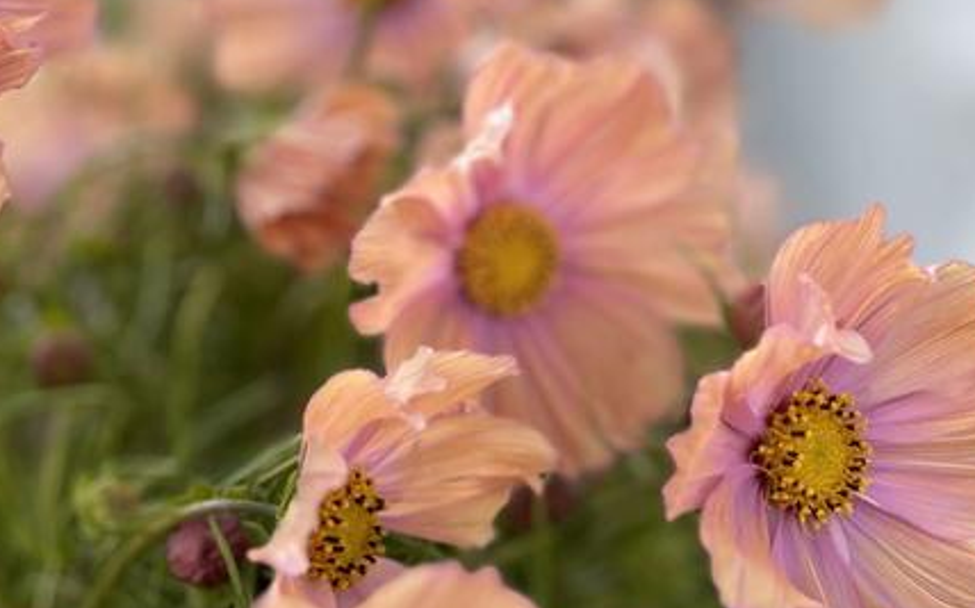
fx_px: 1753
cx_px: 458
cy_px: 157
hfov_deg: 31.1
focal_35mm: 66
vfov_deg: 19.6
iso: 50
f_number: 1.5
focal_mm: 5.7
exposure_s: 1/1511
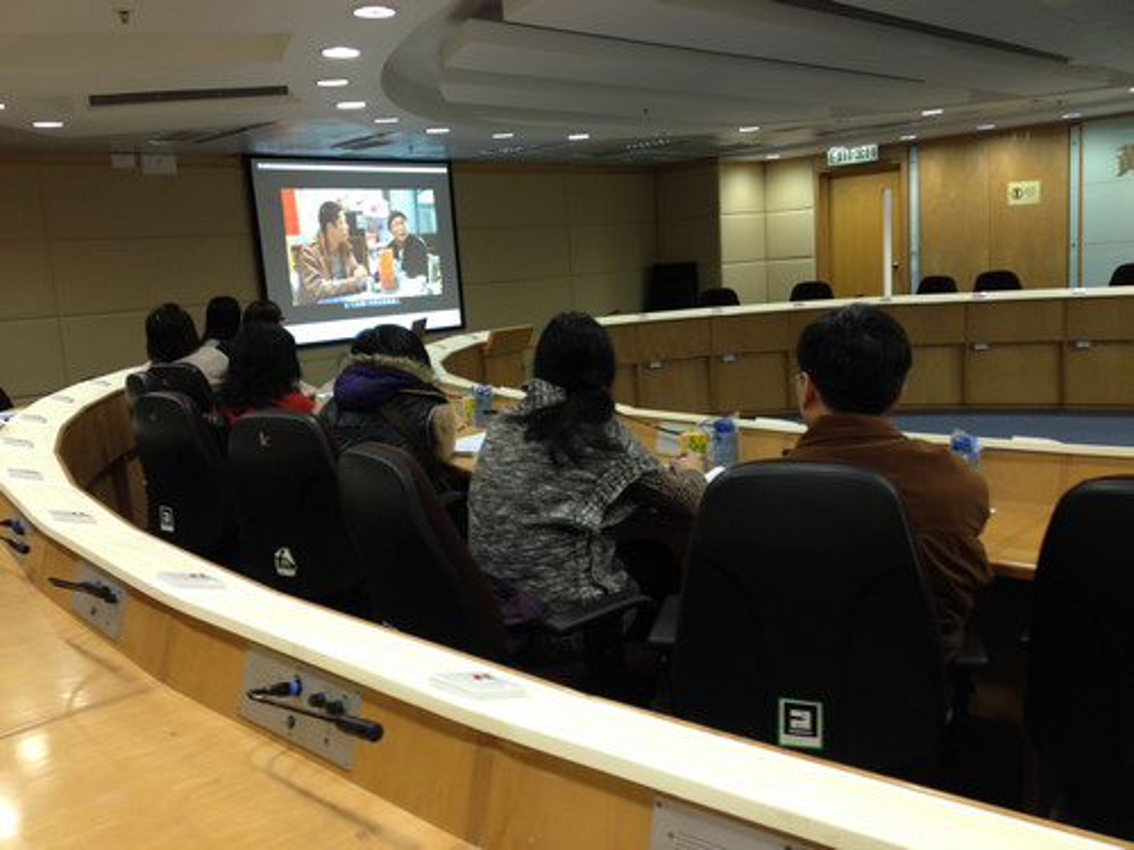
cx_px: 567
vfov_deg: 40.7
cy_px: 425
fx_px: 1147
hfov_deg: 52.6
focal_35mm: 35
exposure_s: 1/20
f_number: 2.4
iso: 80
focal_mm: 4.28
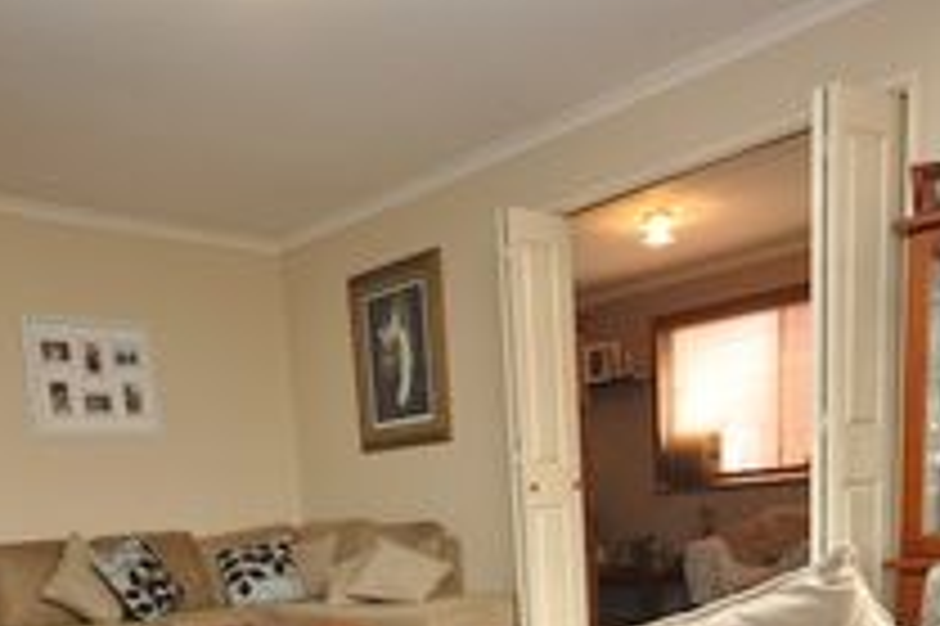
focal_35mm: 37
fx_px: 969
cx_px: 432
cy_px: 696
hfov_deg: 51.7
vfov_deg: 31.5
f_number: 4.2
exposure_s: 1/60
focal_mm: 11
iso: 800
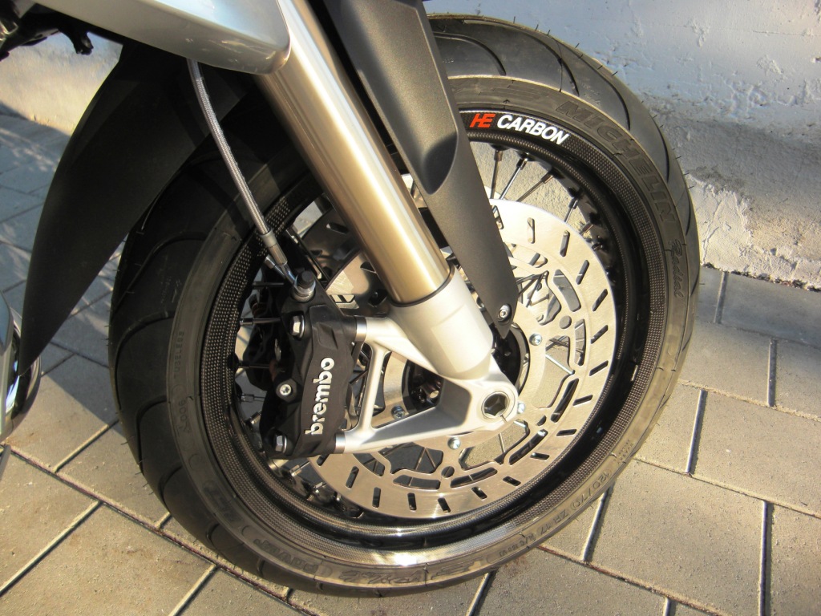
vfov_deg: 49.7
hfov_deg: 63.4
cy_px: 308
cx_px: 410
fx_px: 664
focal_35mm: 28
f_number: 2.6
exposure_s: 1/200
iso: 50
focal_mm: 4.9
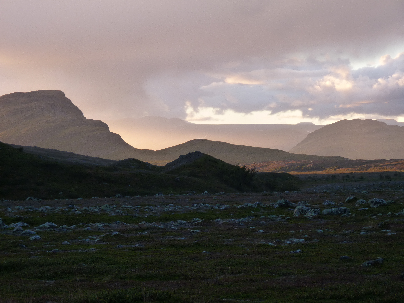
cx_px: 202
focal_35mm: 142
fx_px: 1657
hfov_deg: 13.9
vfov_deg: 10.4
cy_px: 152
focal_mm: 25.2
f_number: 3.6
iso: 125
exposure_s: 1/50
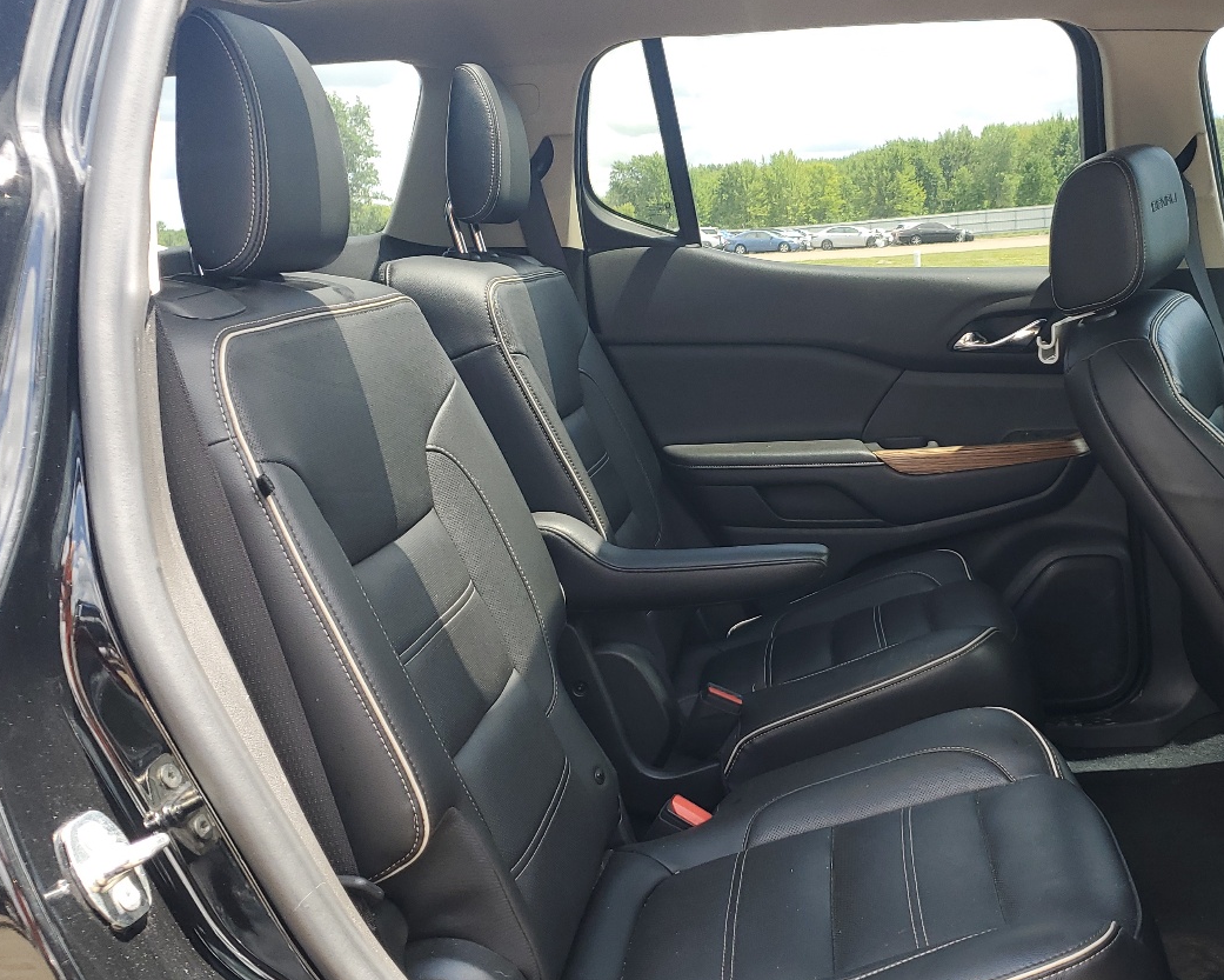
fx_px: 1413
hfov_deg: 45.9
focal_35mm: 39
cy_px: 493
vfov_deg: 38.2
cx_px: 843
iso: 50
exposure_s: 1/250
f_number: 1.5
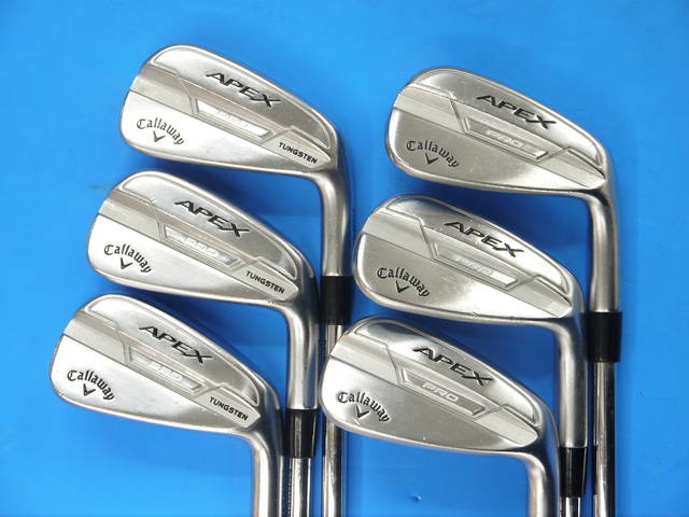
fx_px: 1115
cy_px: 258
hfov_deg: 34.3
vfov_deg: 26.1
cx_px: 344
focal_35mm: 56
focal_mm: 28
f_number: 4.8
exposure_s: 1/60
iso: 320
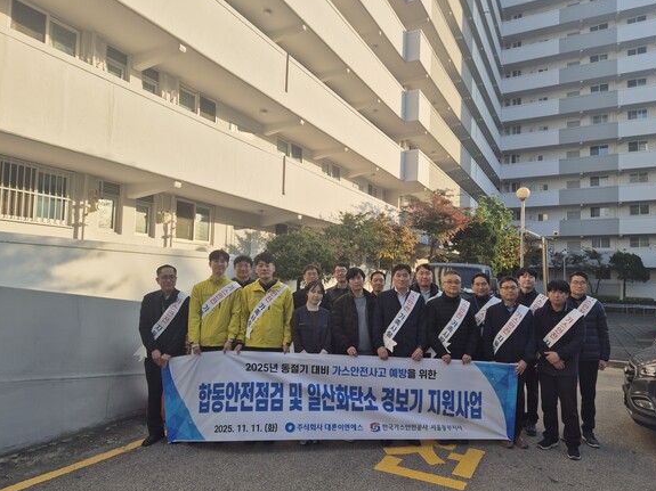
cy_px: 245
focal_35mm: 24
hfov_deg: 71.6
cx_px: 338
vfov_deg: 56.8
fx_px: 455
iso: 25
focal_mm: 5.4
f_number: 1.8
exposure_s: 1/838
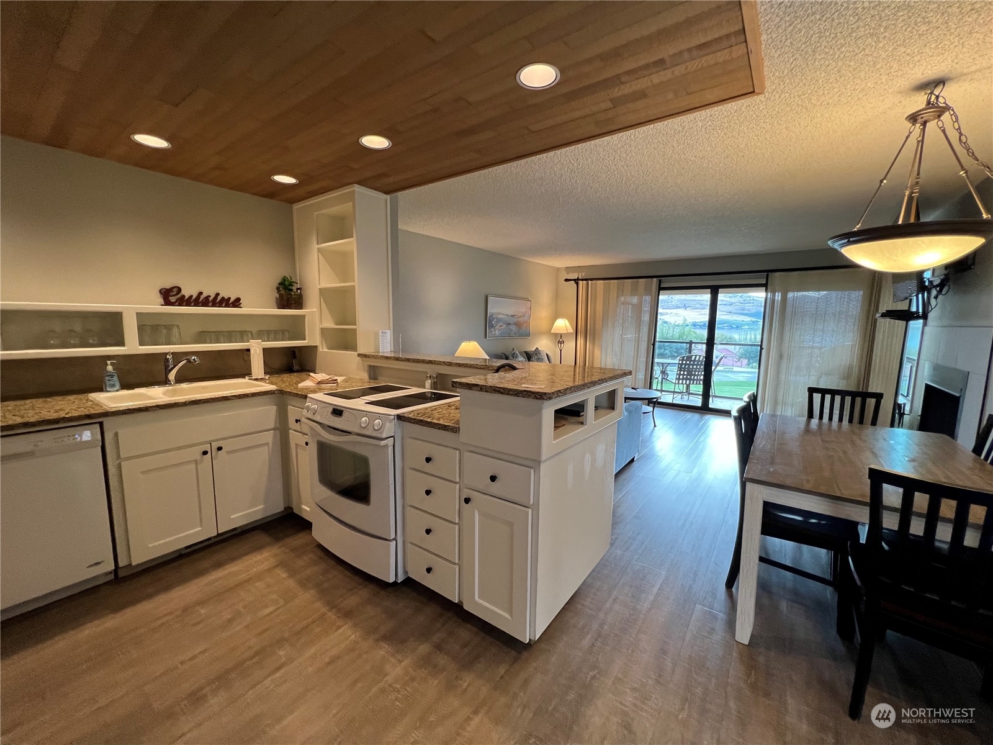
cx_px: 496
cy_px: 372
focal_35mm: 13
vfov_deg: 89.9
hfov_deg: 106.2
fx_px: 373
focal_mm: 1.57
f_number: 1.8
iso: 250
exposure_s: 1/120
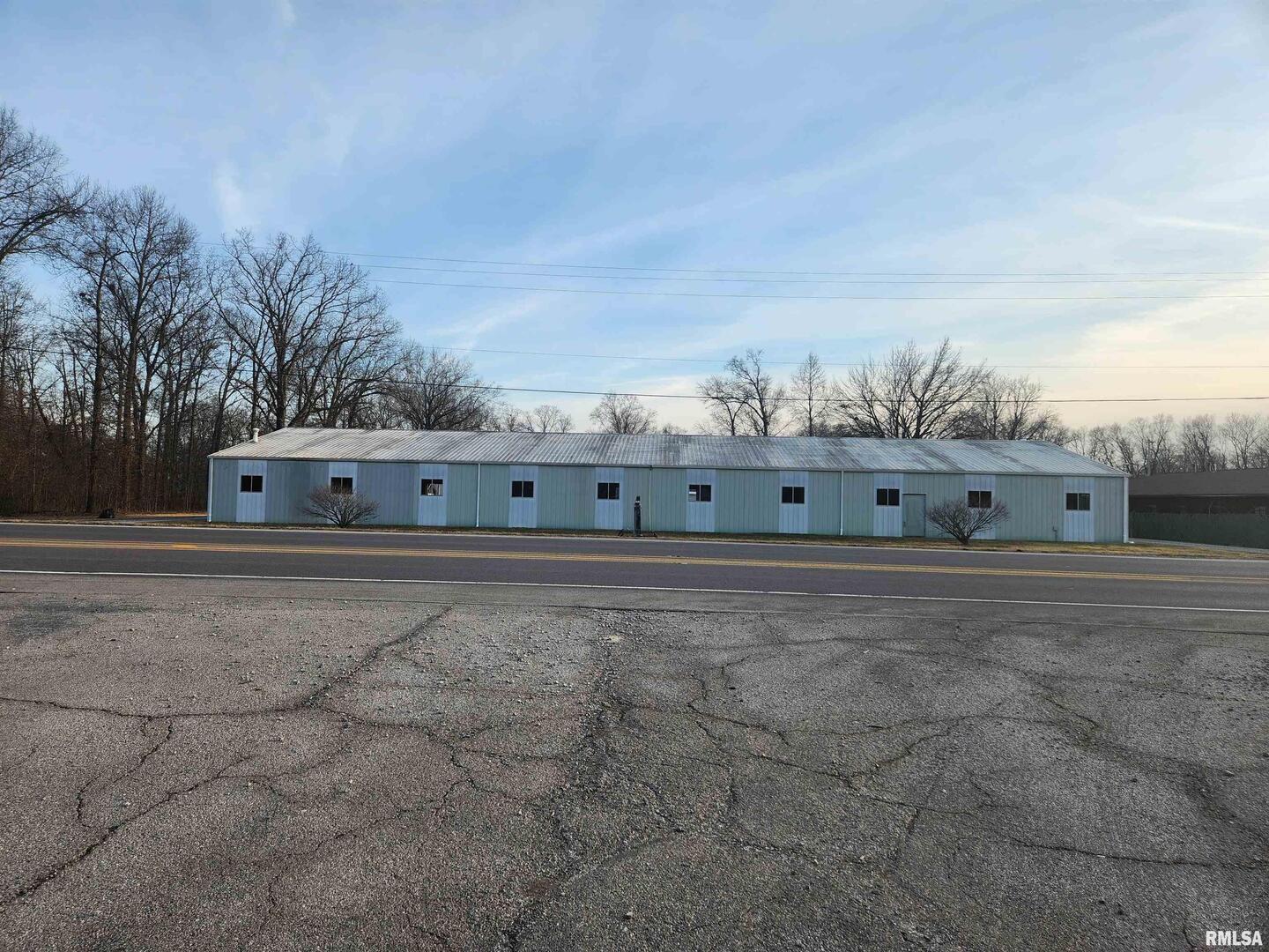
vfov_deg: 58.9
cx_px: 634
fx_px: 843
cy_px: 476
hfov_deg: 73.9
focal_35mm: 23
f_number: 1.8
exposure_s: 1/593
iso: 20
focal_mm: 5.4
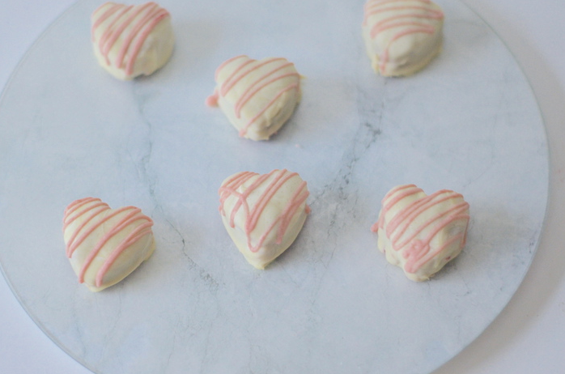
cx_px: 265
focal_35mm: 86
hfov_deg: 23.7
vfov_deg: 15.8
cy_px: 181
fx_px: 1347
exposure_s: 1/250
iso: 1250
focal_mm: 50
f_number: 1.8
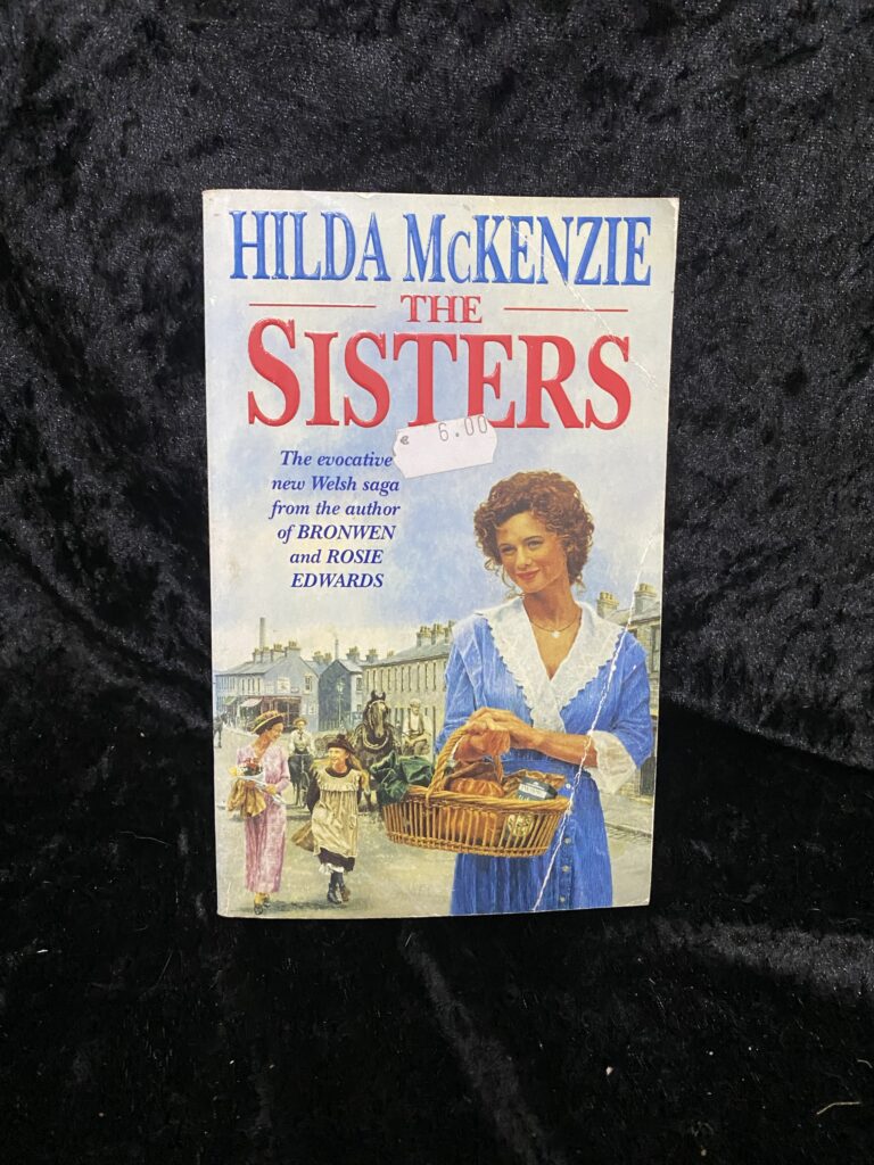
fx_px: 875
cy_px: 582
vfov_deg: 67.3
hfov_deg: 53.1
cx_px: 437
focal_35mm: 26
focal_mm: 4.25
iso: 500
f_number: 1.8
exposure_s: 1/33
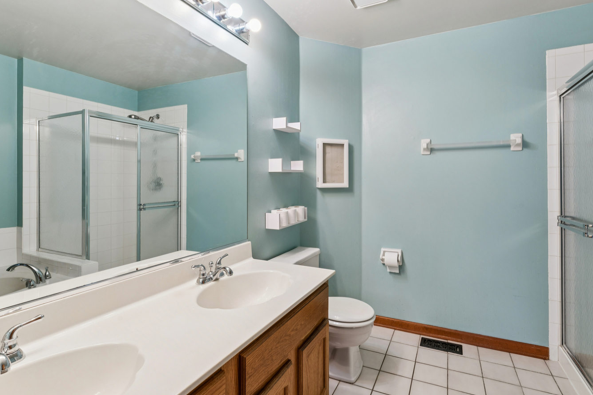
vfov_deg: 70.4
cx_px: 313
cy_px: 201
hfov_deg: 93.2
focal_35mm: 17
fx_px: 280
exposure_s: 1/8
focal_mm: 14
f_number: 13
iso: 400
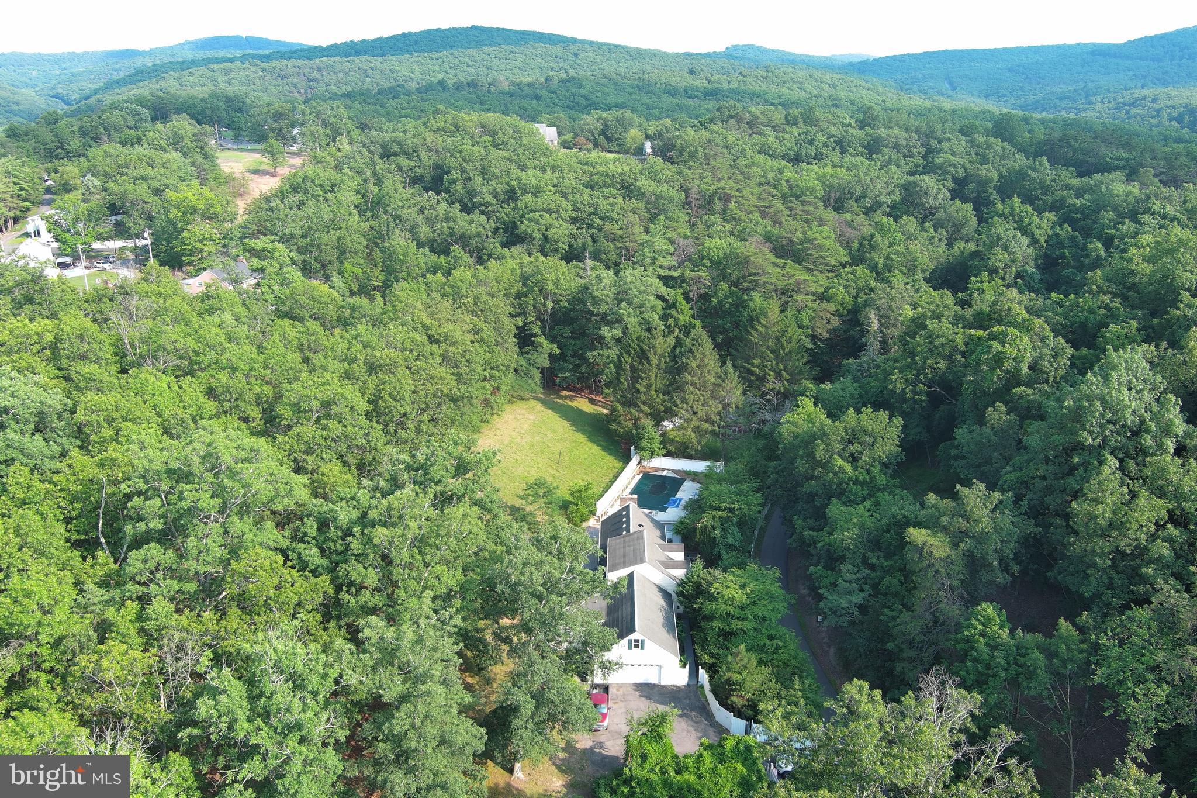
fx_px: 964
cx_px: 598
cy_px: 399
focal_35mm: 29
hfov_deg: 63.7
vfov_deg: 45.0
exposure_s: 1/294
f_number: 2.8
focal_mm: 10.57
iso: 100
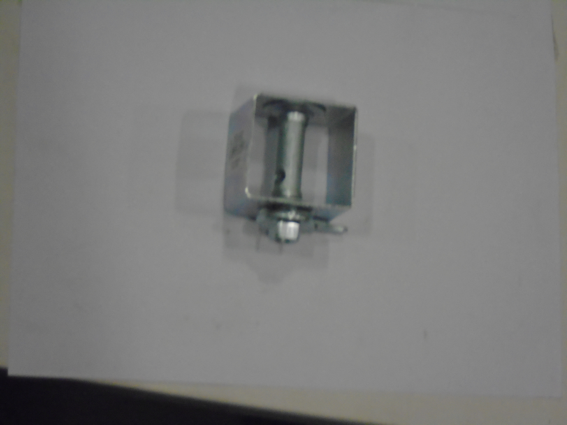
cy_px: 212
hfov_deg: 15.2
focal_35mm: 130
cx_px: 284
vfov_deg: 11.4
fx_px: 2129
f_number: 6.4
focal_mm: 23
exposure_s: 1/30
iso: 800
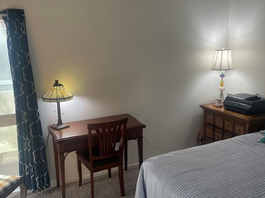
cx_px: 125
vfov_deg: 44.2
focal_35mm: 32
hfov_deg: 56.8
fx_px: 245
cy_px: 103
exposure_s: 1/120
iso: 125
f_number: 1.6
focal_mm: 4.2
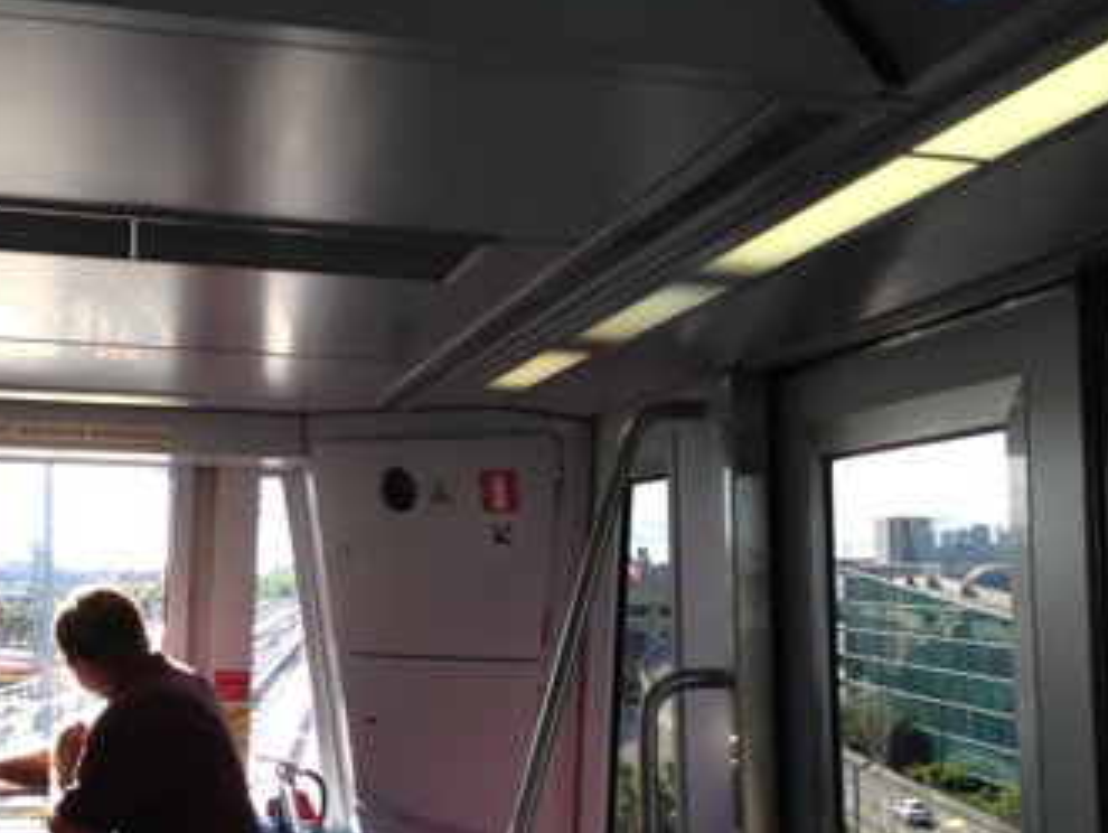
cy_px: 485
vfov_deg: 24.8
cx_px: 614
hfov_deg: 32.6
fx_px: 1890
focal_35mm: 59
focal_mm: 4.12
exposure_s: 1/174
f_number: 2.4
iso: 50
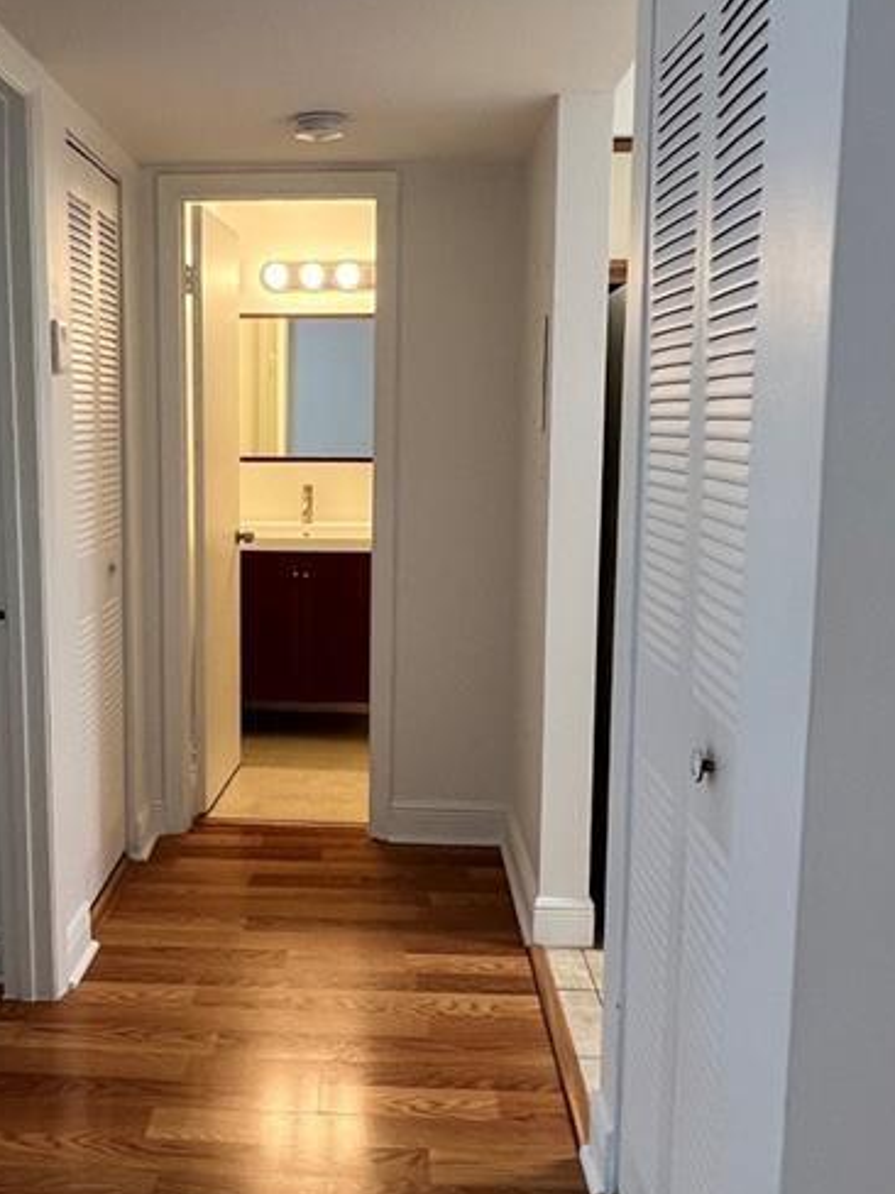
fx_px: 1103
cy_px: 577
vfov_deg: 56.8
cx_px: 303
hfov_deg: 43.6
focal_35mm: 32
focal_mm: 1.57
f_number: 1.8
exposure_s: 1/120
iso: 250
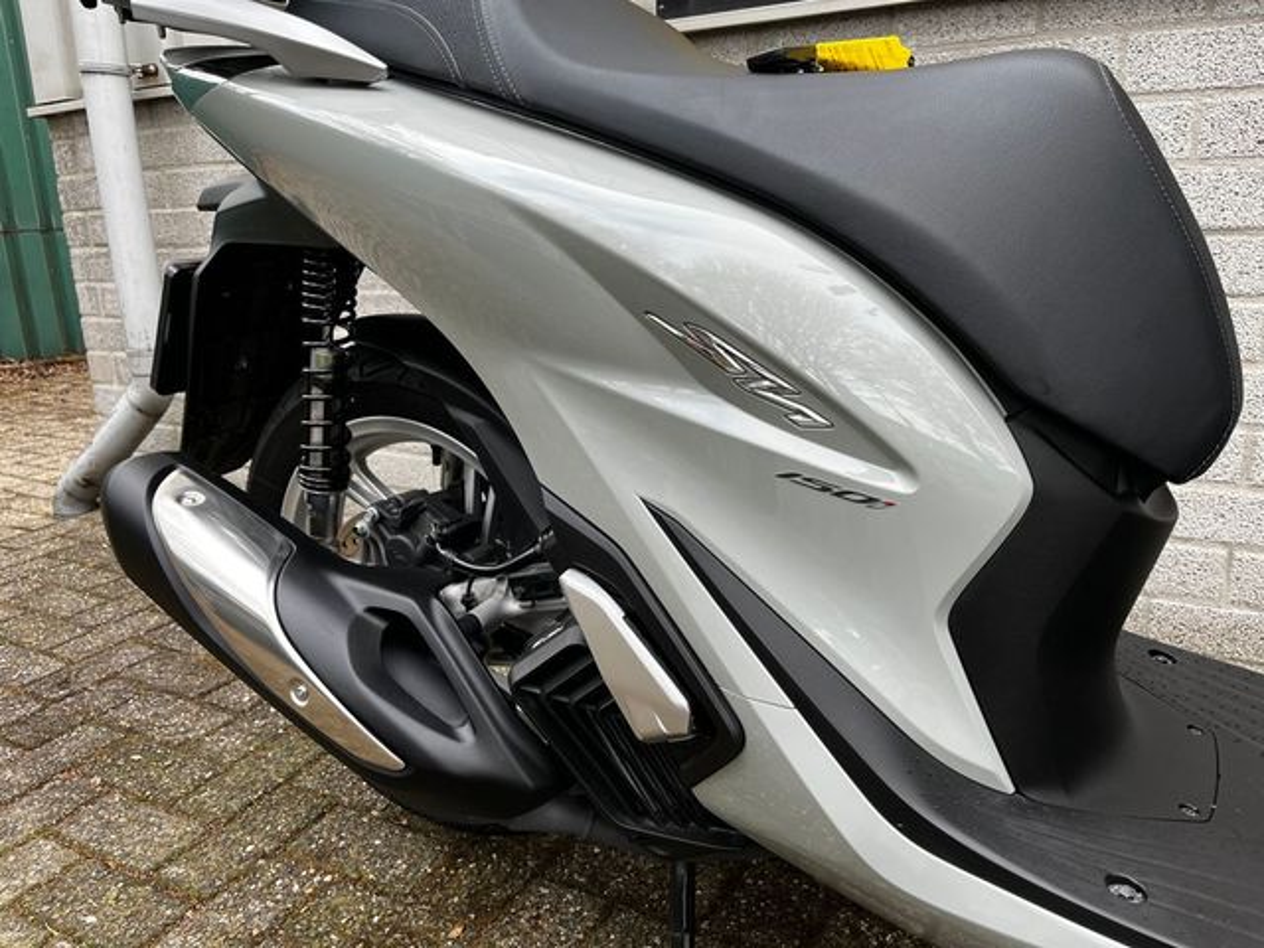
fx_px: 949
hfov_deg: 67.3
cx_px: 632
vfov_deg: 53.1
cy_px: 474
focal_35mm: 26
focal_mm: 5.1
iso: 40
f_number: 1.6
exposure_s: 1/121
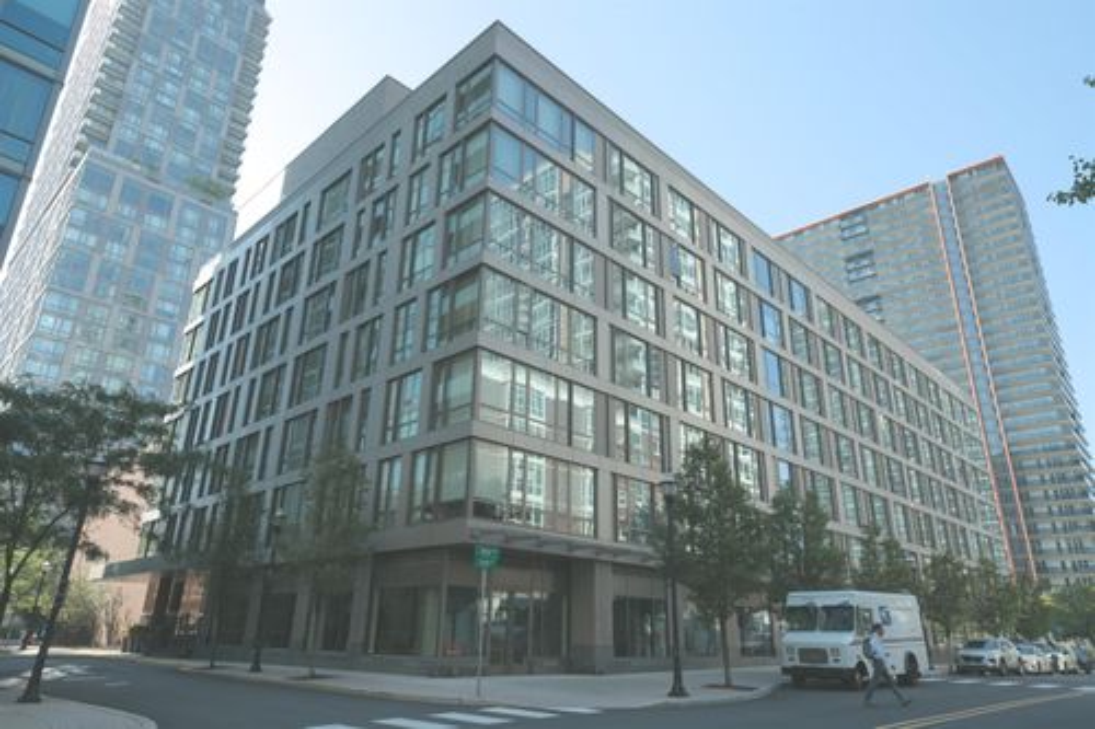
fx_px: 730
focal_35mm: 24
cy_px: 364
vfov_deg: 53.1
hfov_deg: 73.8
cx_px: 548
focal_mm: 24
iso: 250
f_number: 8
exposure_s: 1/100
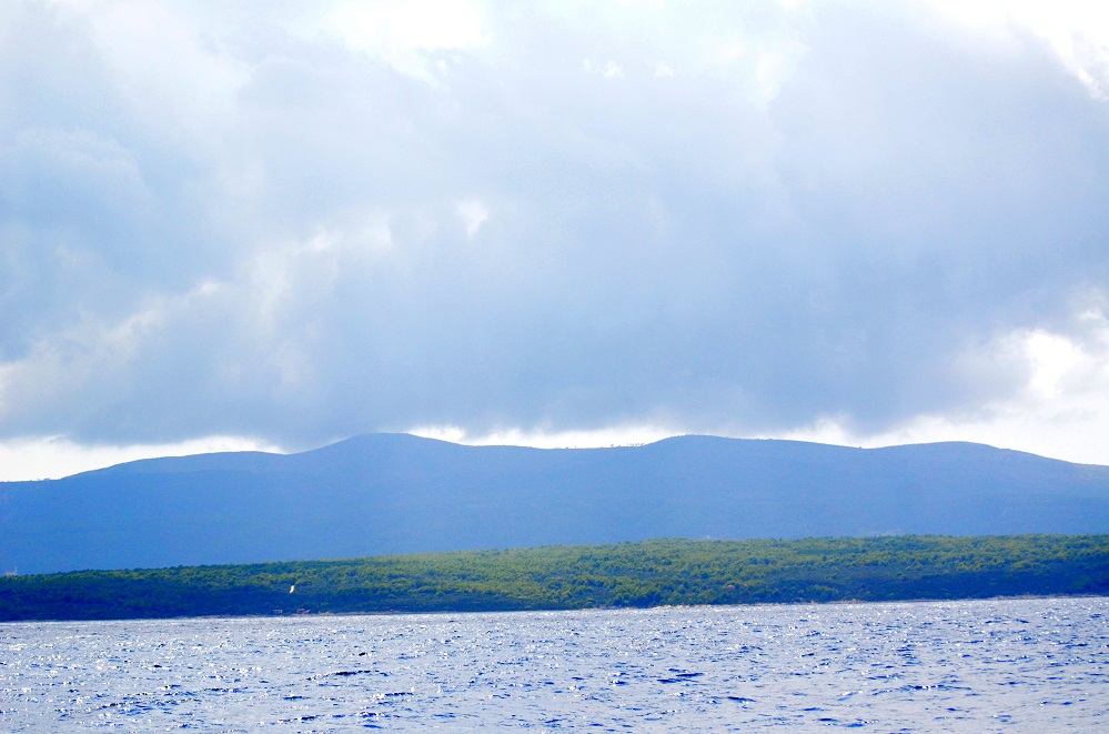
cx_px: 554
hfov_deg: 18.2
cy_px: 367
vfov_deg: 12.1
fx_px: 3457
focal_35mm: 112
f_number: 4.5
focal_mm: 75
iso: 1600
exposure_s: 1/8000
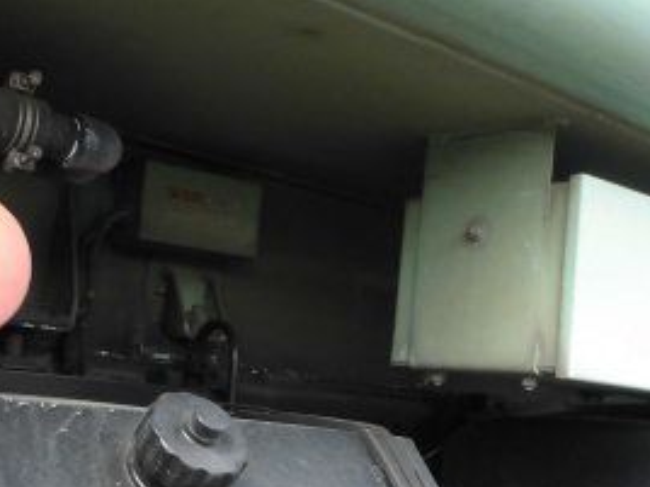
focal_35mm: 62
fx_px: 1164
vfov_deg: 23.1
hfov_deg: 31.2
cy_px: 422
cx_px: 308
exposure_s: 1/125
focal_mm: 4.6
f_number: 3.5
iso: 100
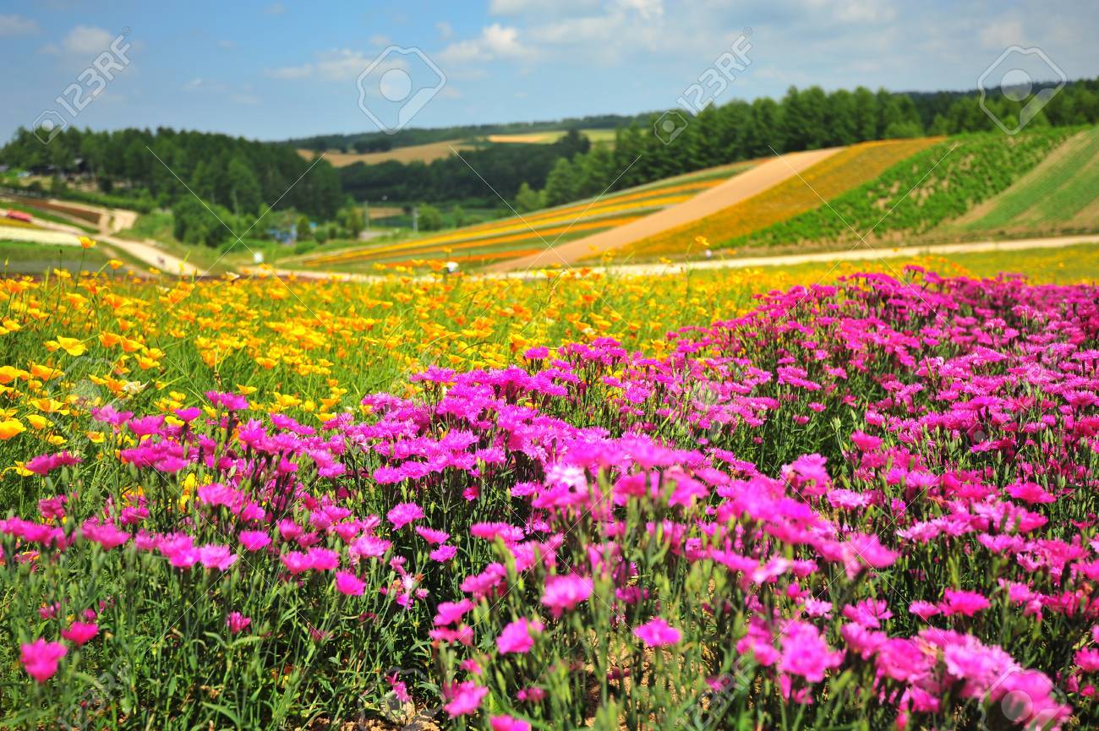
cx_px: 550
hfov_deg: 54.5
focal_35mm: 35
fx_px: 1068
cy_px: 366
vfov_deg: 37.8
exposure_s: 1/1000
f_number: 4
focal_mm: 35
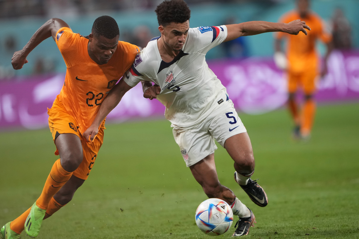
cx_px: 180
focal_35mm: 600
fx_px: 5983
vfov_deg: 2.3
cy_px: 120
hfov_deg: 3.4
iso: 1250
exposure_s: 1/1250
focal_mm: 400
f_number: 2.8
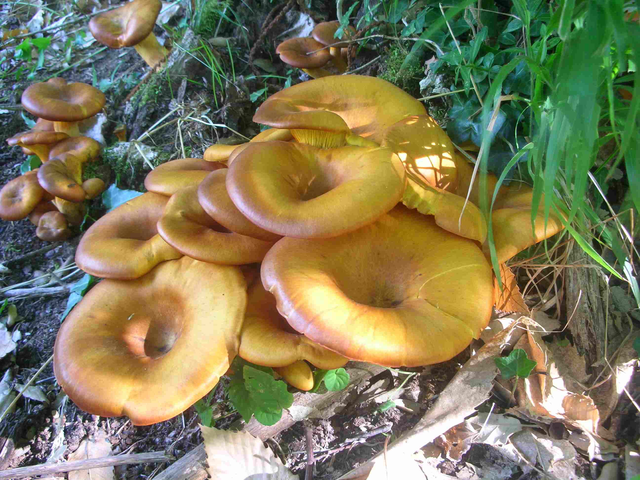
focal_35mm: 35
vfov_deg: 40.7
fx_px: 647
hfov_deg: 52.6
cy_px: 240
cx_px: 320
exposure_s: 1/5.5
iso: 50
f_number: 3
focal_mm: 5.8
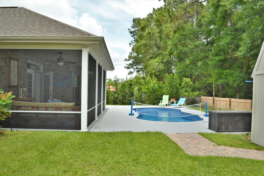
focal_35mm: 27
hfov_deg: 67.4
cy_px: 88
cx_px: 132
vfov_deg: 47.9
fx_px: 198
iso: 100
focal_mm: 18
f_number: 6.3
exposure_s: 1/200
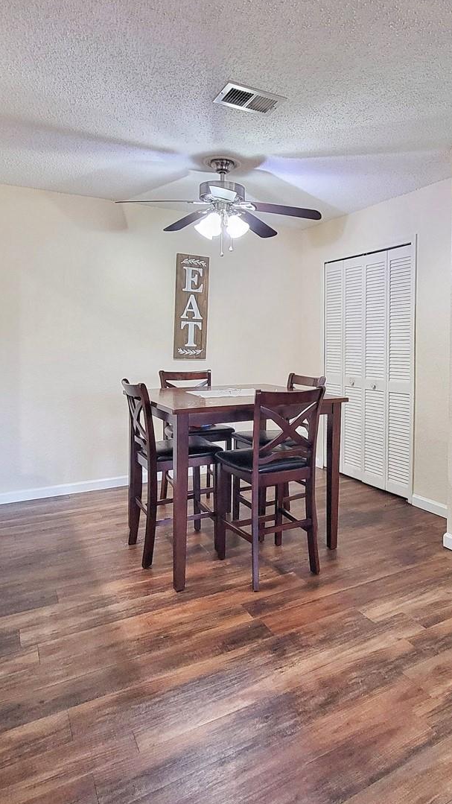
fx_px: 447
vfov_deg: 83.8
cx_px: 308
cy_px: 407
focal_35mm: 21
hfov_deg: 52.4
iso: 320
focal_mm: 2.2
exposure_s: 1/40
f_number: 2.2
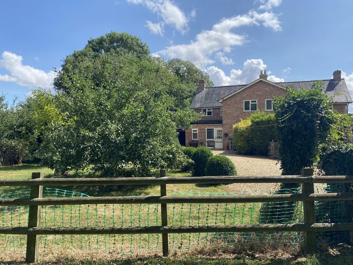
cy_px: 132
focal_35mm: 26
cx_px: 176
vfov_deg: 53.1
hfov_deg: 67.3
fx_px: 265
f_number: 1.8
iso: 32
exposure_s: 1/2625
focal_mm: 4.25
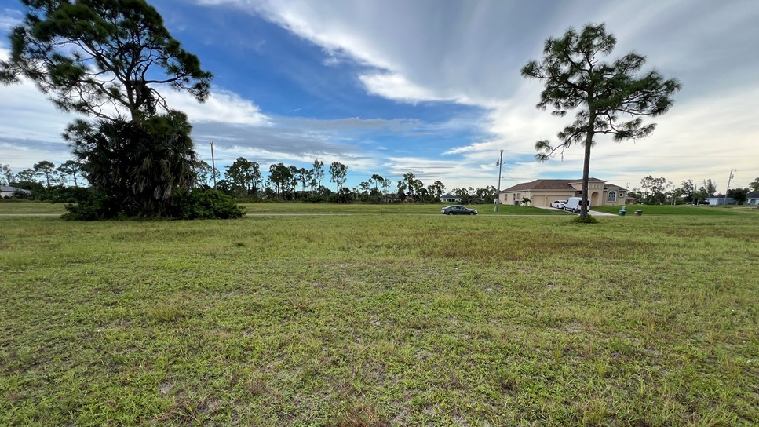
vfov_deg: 70.1
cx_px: 392
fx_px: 302
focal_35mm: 15
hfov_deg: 103.0
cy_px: 246
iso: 32
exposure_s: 1/626
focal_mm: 1.57
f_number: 1.8
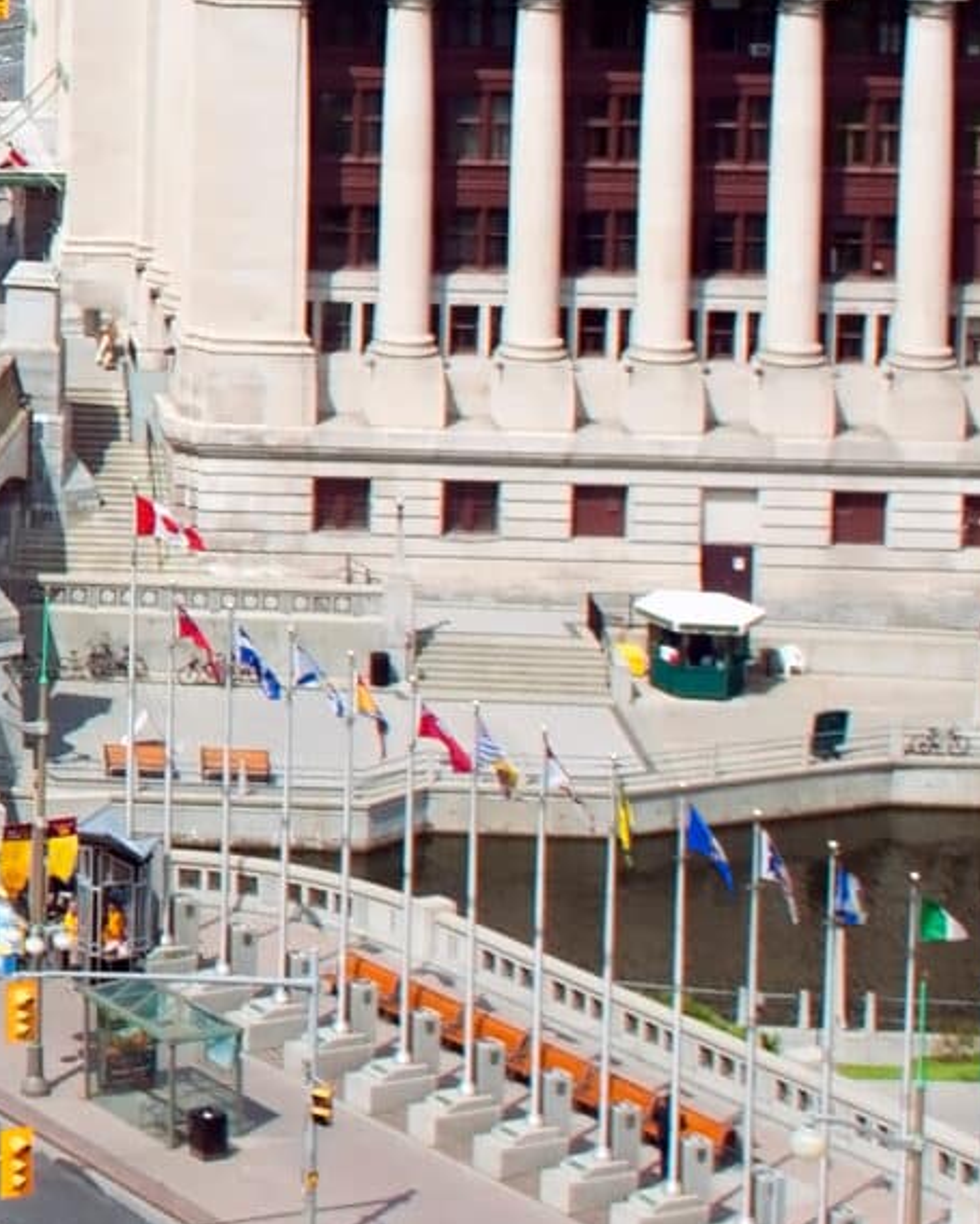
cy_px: 170
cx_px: -1542
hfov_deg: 9.0
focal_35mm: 152
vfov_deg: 12.6
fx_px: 5506
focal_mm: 24
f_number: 8
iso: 200
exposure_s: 1/250
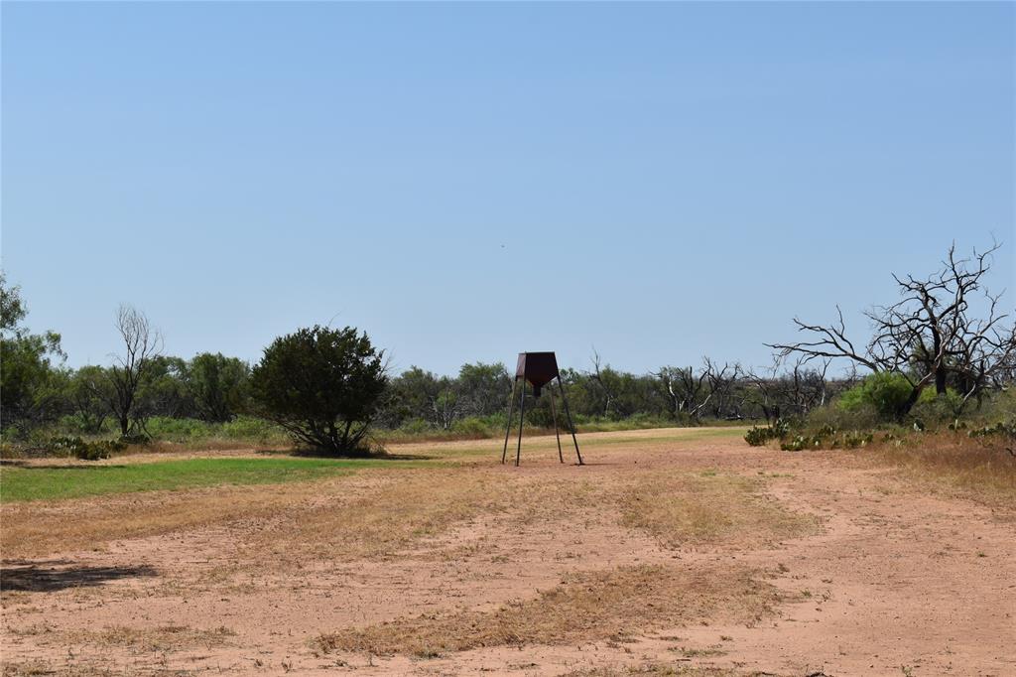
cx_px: 508
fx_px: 2327
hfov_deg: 24.6
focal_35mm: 82
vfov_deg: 16.5
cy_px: 338
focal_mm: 55
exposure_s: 1/200
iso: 100
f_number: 13
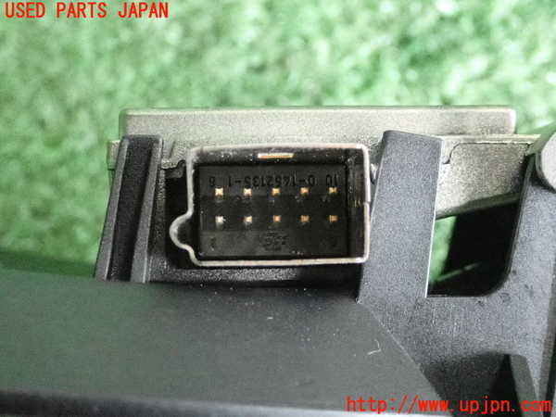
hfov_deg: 29.0
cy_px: 208
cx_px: 278
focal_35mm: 67
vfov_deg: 21.9
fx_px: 1076
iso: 6400
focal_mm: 11.88
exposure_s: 1/125
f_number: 3.8
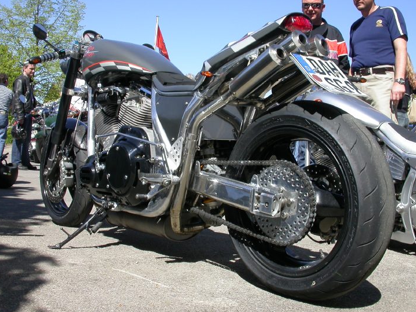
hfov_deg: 43.9
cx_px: 210
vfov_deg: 33.6
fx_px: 517
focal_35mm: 43
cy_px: 144
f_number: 6.7
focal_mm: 7.85
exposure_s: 1/228
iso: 100
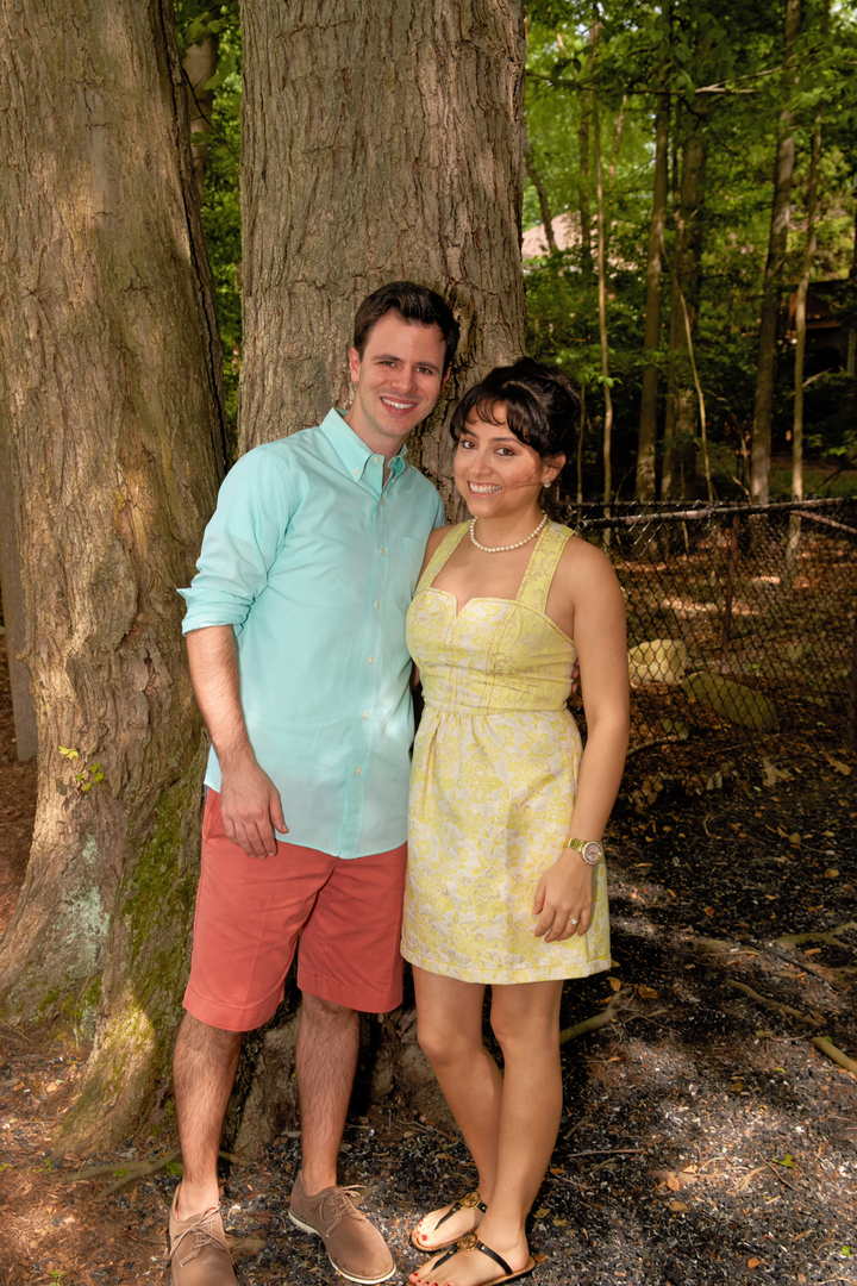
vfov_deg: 48.5
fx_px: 1428
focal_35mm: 40
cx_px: 428
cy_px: 643
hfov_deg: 33.4
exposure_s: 1/250
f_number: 9
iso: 500
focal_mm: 40
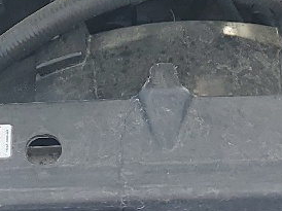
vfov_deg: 9.1
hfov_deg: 13.0
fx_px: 1237
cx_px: 147
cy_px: -221
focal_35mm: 152
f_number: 1.5
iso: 50
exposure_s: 1/526
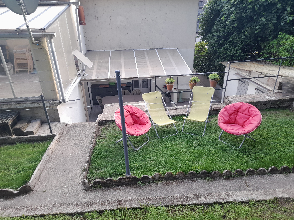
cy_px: 110
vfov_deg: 54.9
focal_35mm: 25
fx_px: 212
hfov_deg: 69.4
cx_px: 147
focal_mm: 4.6
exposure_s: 1/60
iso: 25
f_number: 2
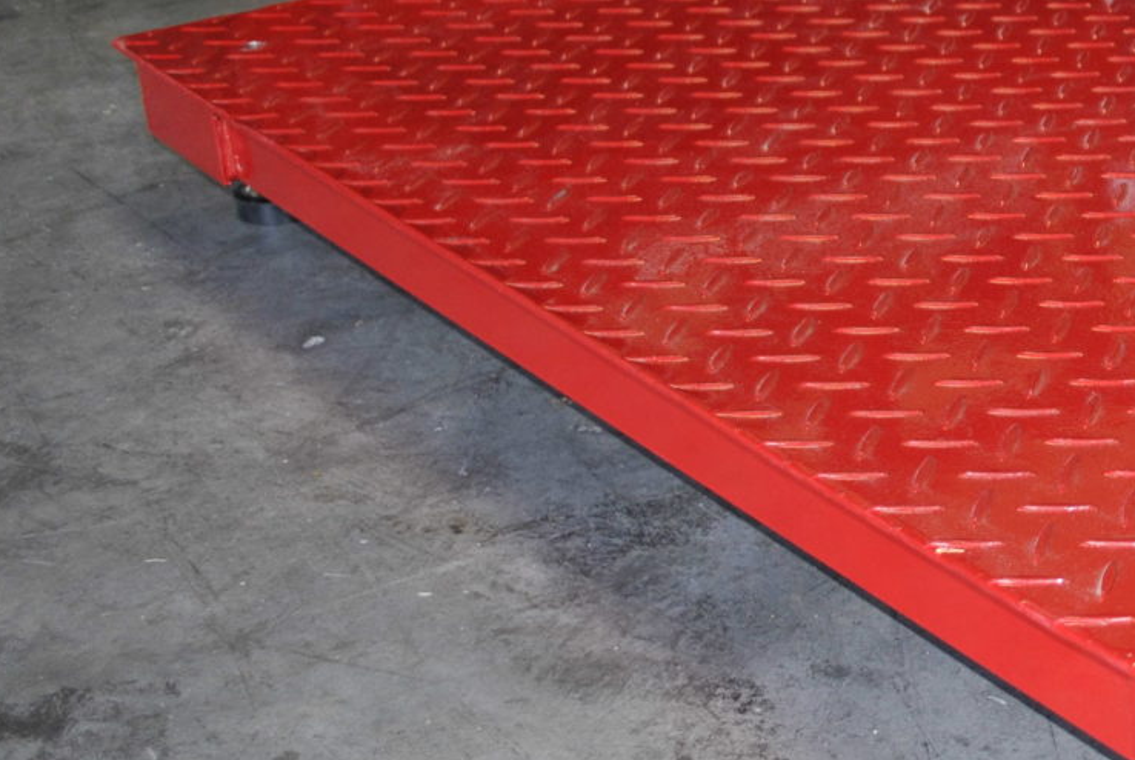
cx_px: 1433
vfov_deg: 17.5
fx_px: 2462
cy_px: 225
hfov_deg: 23.3
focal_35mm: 78
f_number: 3.8
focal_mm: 20
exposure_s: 1/60
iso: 200
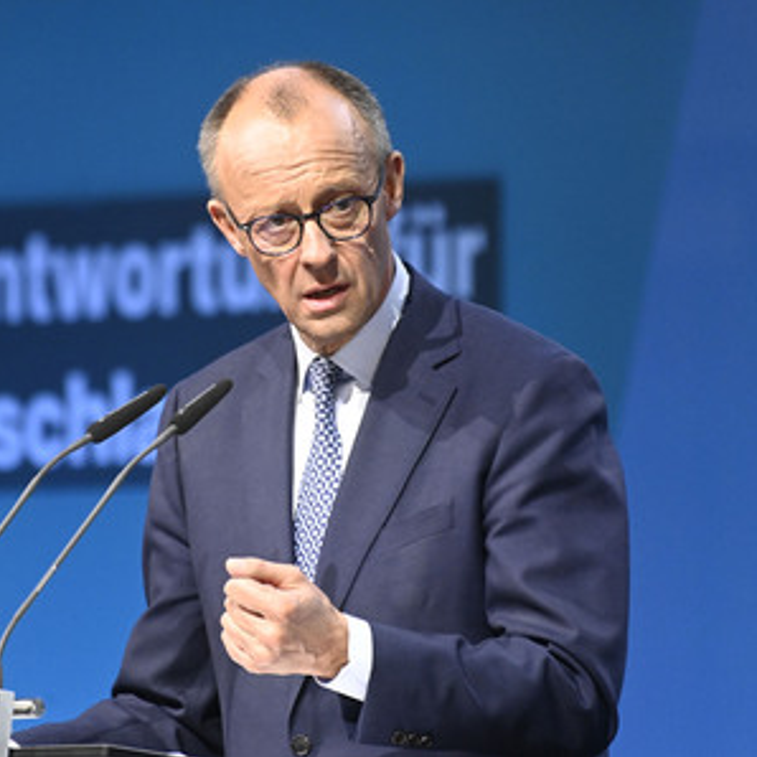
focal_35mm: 643
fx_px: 15909
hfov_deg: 2.7
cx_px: 243
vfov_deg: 2.7
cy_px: 378
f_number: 5.6
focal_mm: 500
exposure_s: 1/500
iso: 8000
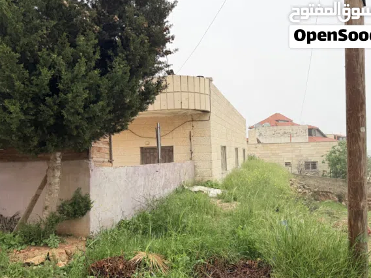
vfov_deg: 51.4
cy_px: 142
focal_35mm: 27
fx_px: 289
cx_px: 191
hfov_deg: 65.3
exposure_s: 1/584
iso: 80
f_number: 1.78
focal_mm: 6.76
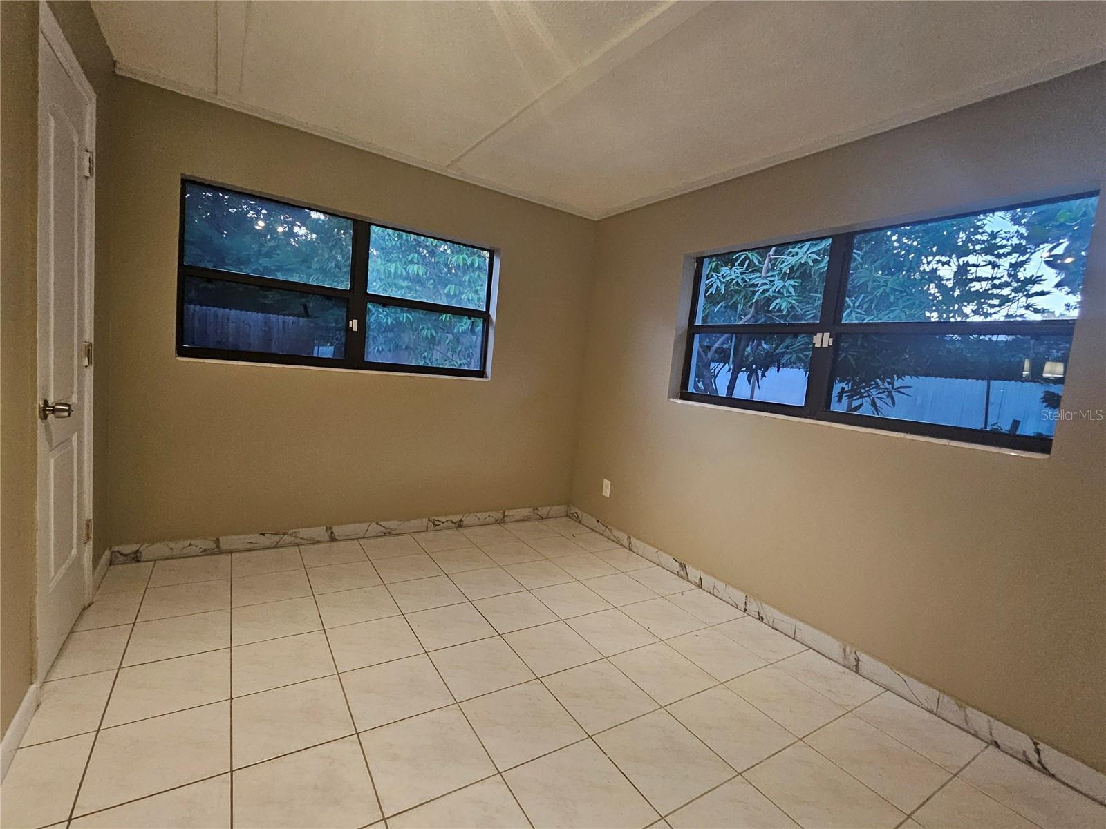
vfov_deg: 89.9
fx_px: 415
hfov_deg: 106.2
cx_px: 553
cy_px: 414
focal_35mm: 13
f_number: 2.2
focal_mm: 1.74
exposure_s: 1/40
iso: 320
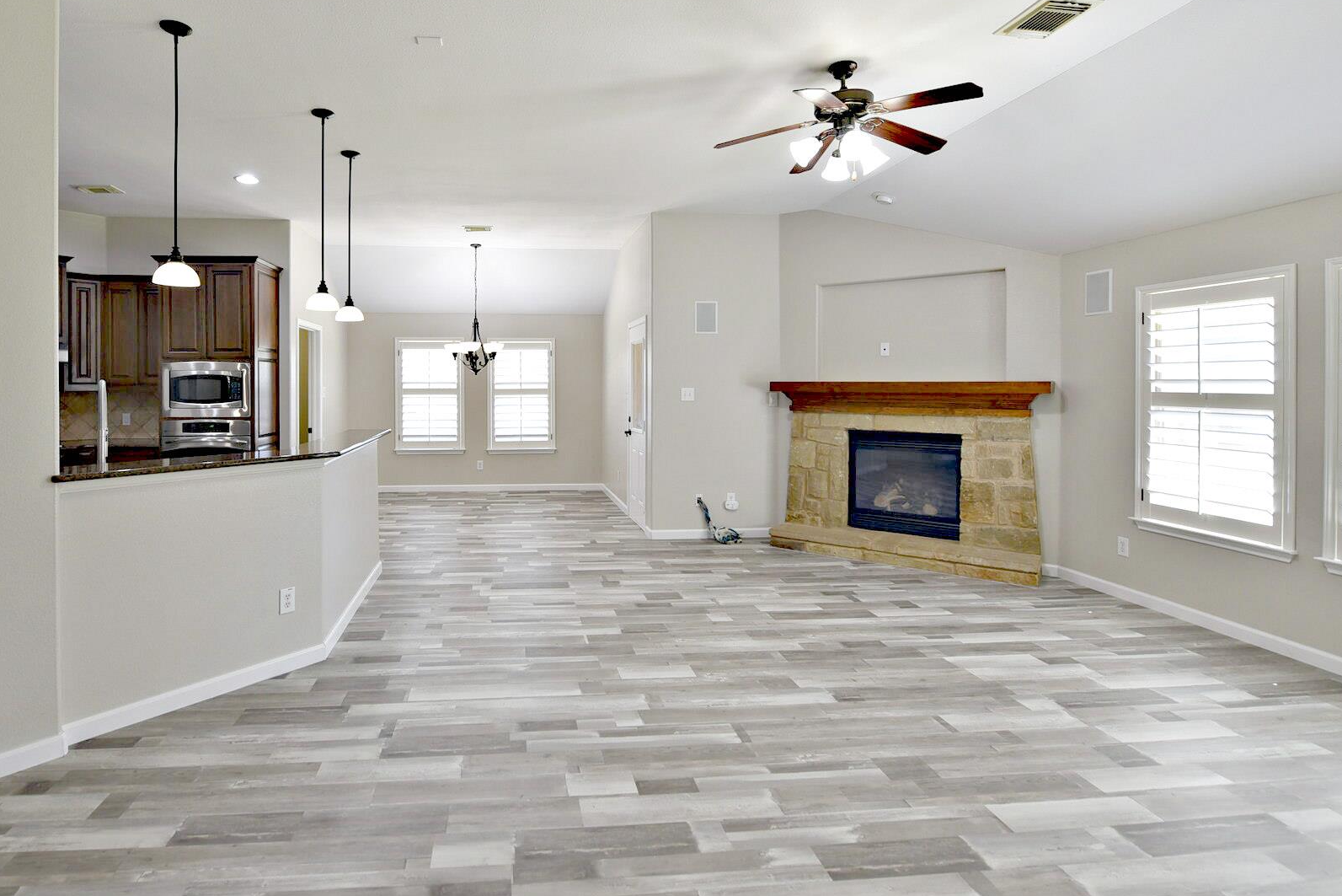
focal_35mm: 18
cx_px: 551
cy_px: 389
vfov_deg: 67.1
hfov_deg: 89.1
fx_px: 671
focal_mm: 14
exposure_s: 1/60
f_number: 4
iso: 400
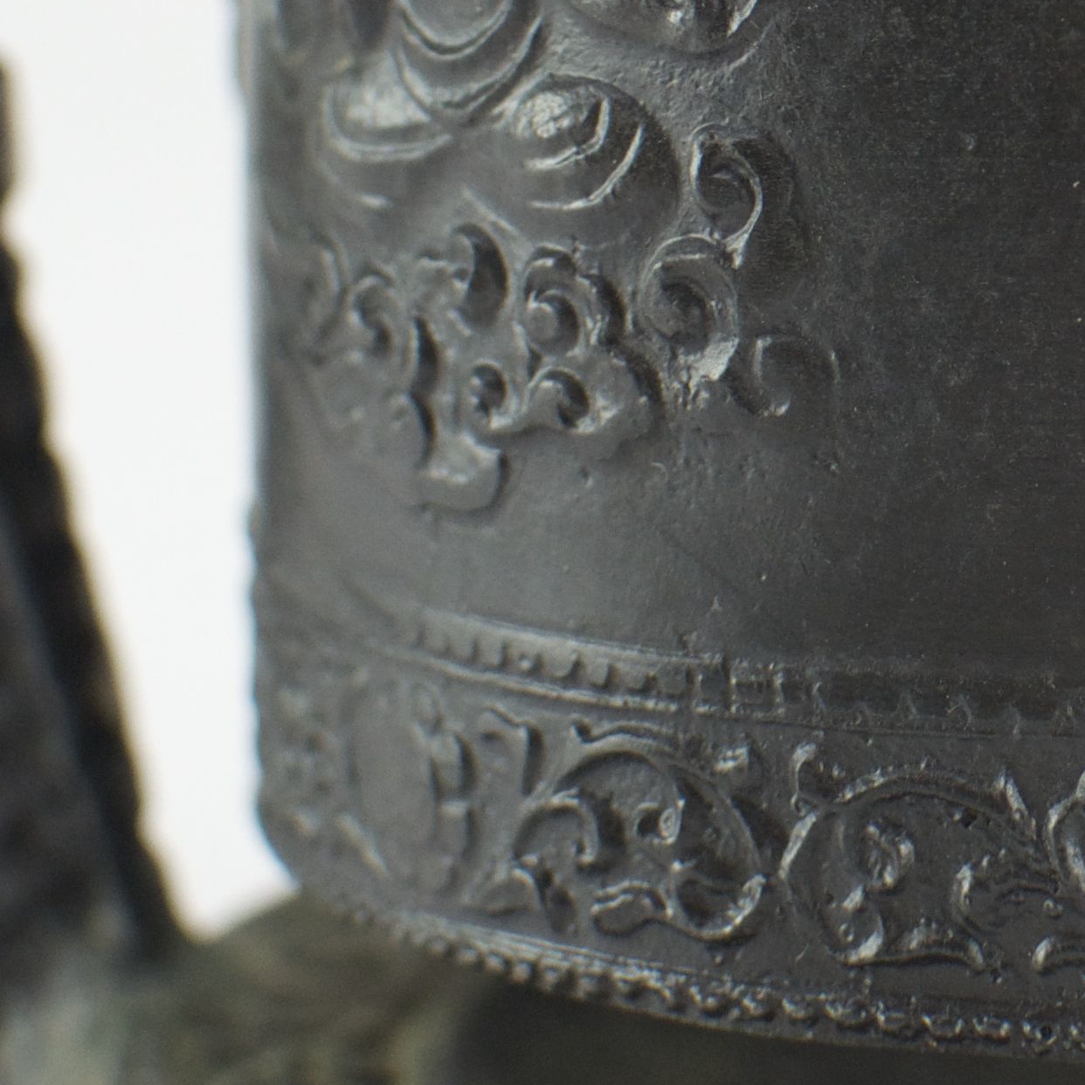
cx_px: 1223
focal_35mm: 177
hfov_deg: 9.8
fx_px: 6265
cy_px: -189
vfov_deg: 9.8
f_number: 4.5
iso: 800
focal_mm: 35
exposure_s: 1/100
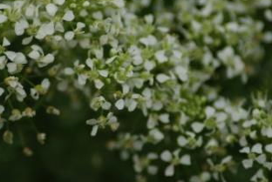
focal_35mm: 646
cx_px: 119
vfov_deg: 2.1
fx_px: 4888
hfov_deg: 3.2
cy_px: 55
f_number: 5.6
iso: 100
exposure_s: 1/200
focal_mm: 300
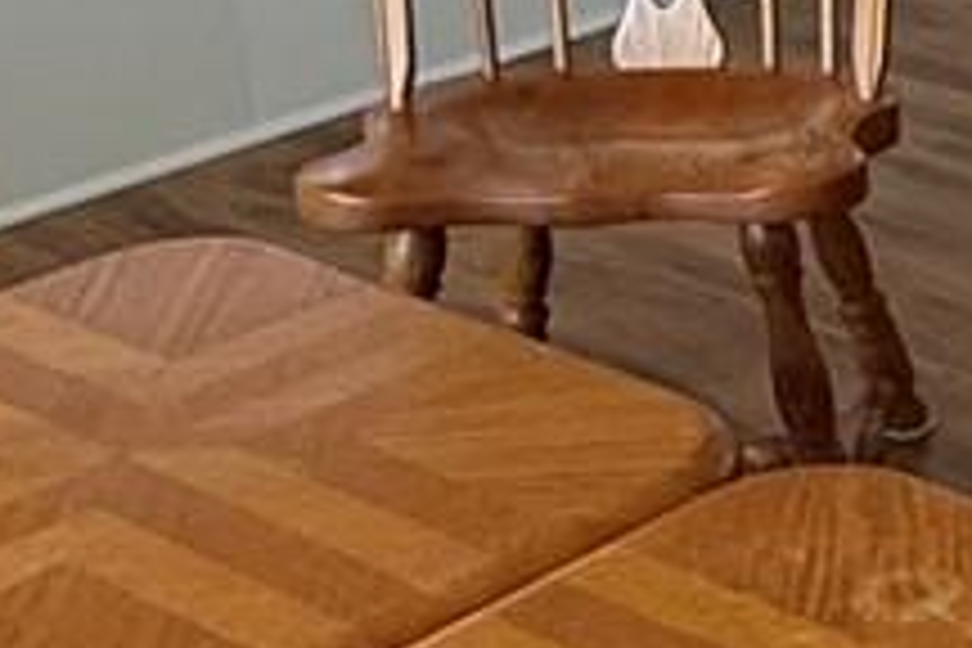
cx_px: 1742
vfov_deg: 12.6
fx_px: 2916
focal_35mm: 108
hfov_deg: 16.1
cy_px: 81
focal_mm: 2.22
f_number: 2.2
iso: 160
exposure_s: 1/120
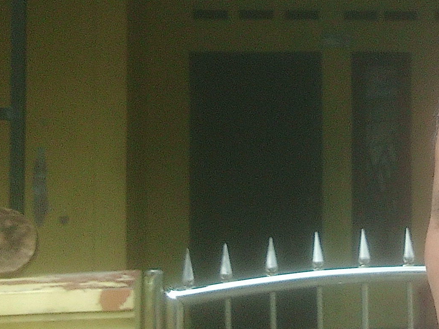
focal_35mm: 70
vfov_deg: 21.0
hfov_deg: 27.0
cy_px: 142
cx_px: 375
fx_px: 888
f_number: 2
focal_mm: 2.64
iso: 102
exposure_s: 1/481
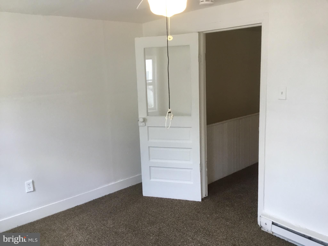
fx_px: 294
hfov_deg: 58.4
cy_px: 123
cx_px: 164
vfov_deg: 45.4
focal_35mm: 31
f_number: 2.4
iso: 40
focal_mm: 3.3
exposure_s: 1/30
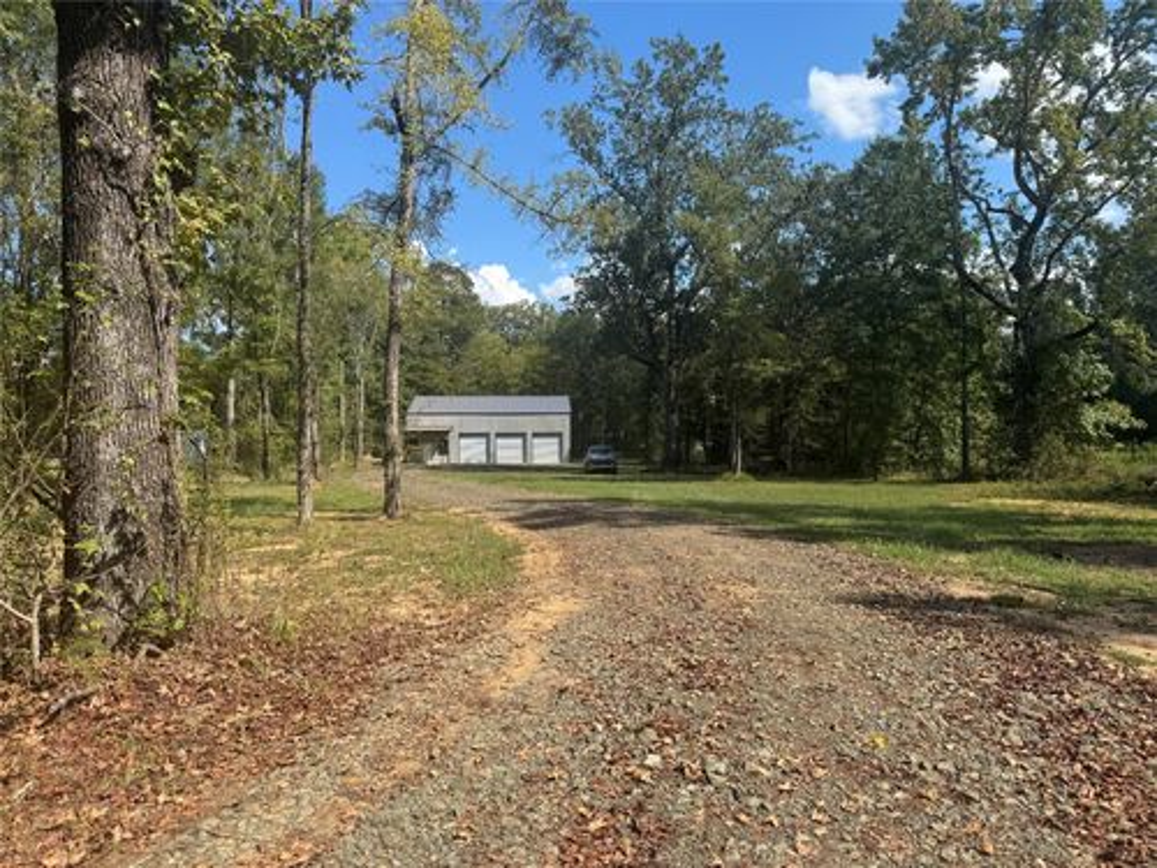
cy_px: 434
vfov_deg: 56.8
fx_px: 802
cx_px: 578
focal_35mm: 24
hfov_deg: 71.6
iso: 80
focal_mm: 6.76
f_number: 1.78
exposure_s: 1/2833
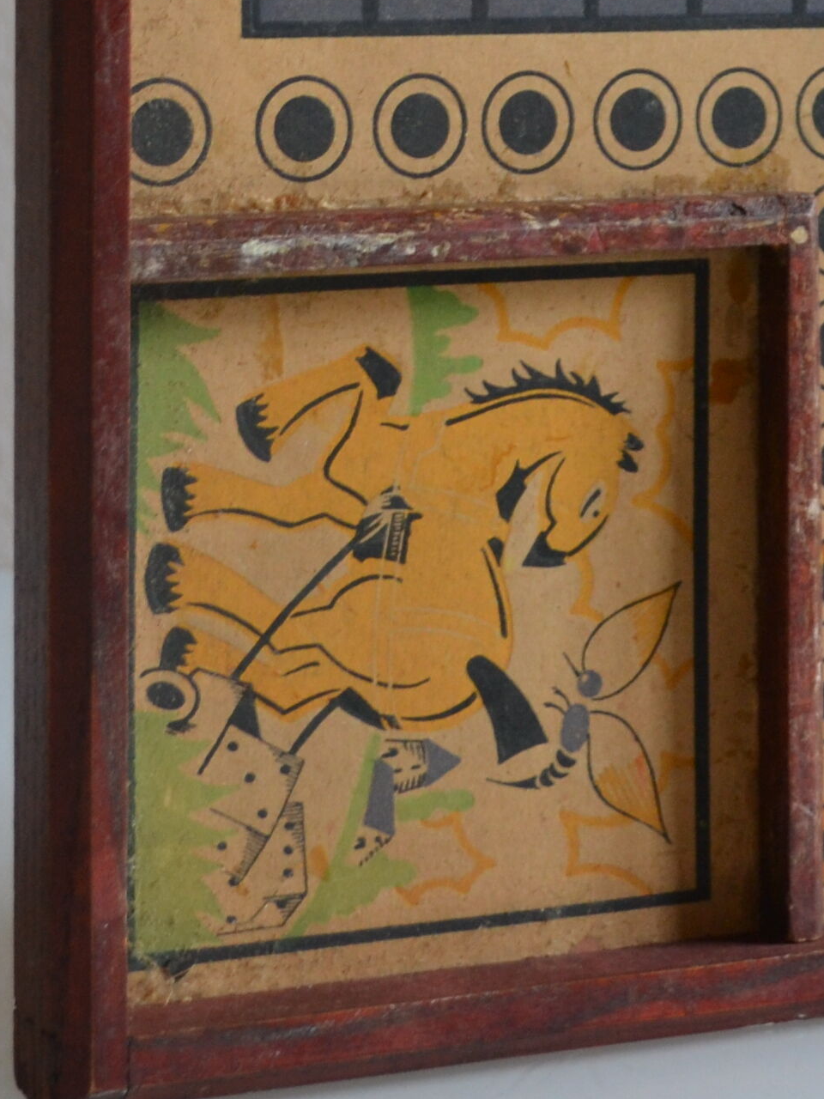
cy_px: -68
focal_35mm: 135
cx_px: 802
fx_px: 4285
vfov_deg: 14.3
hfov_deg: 10.9
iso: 400
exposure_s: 1/30
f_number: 4.2
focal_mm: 26
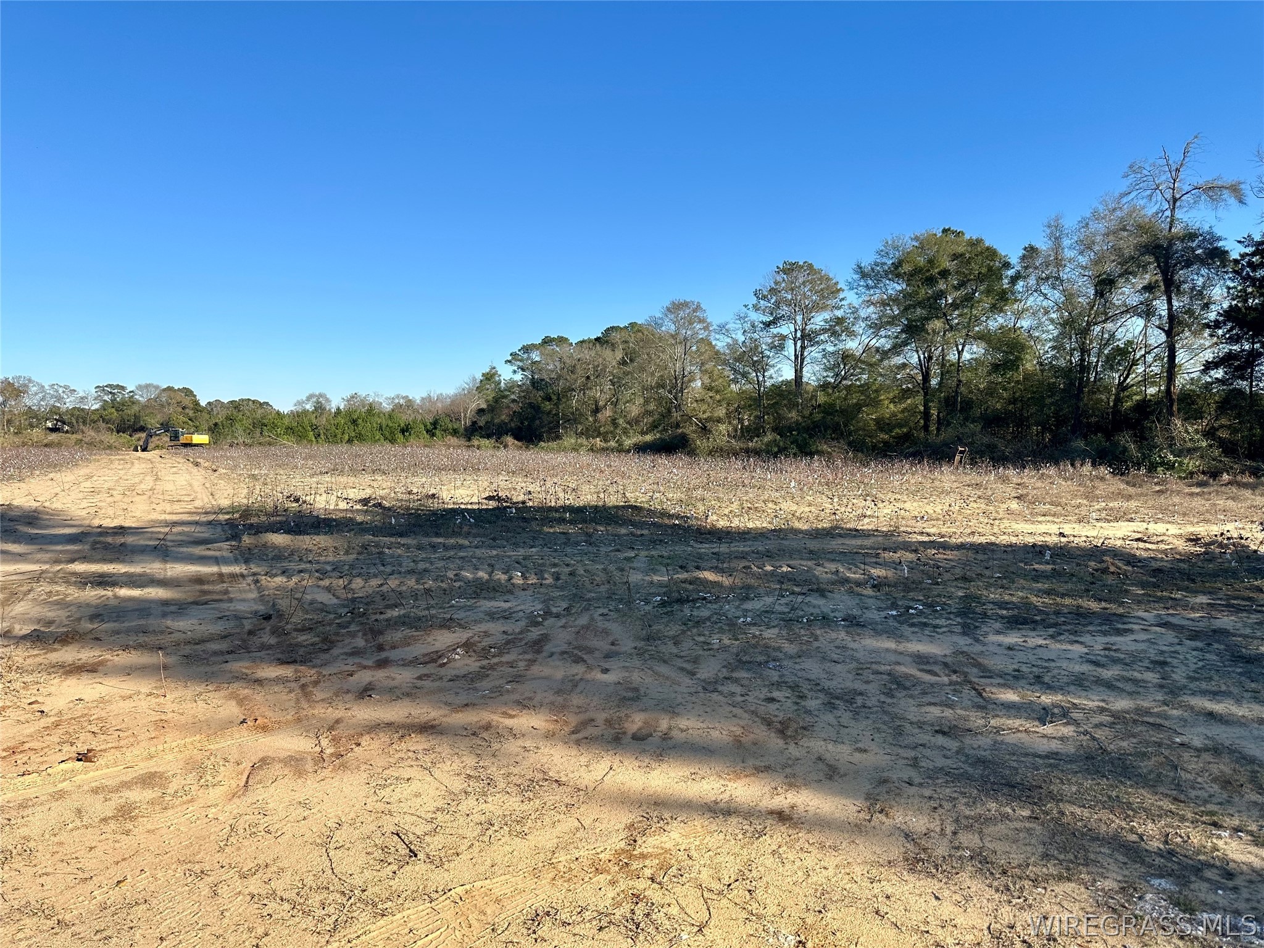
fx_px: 876
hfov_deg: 71.6
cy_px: 474
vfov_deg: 56.8
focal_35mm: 24
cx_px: 632
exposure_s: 1/3597
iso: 80
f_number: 1.78
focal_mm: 6.86
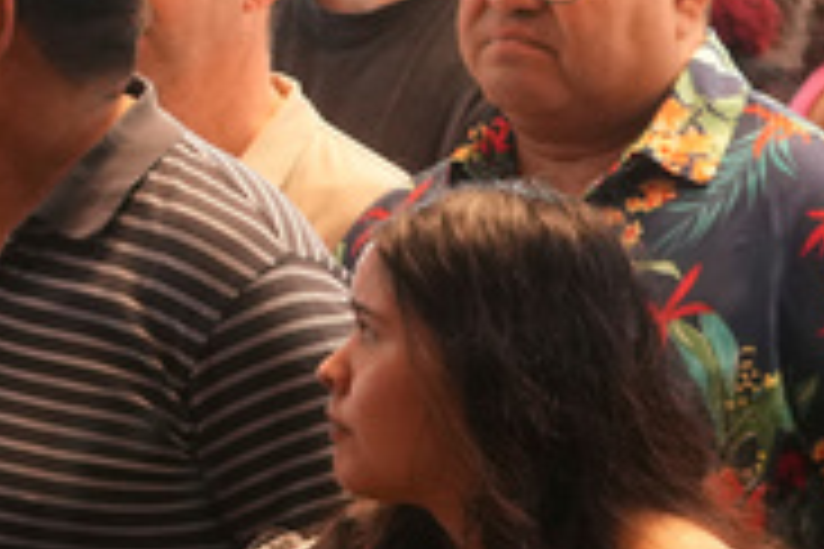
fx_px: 10368
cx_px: -450
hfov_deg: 4.5
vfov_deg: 3.0
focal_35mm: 453
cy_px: 245
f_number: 5
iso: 1250
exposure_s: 1/400
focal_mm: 81
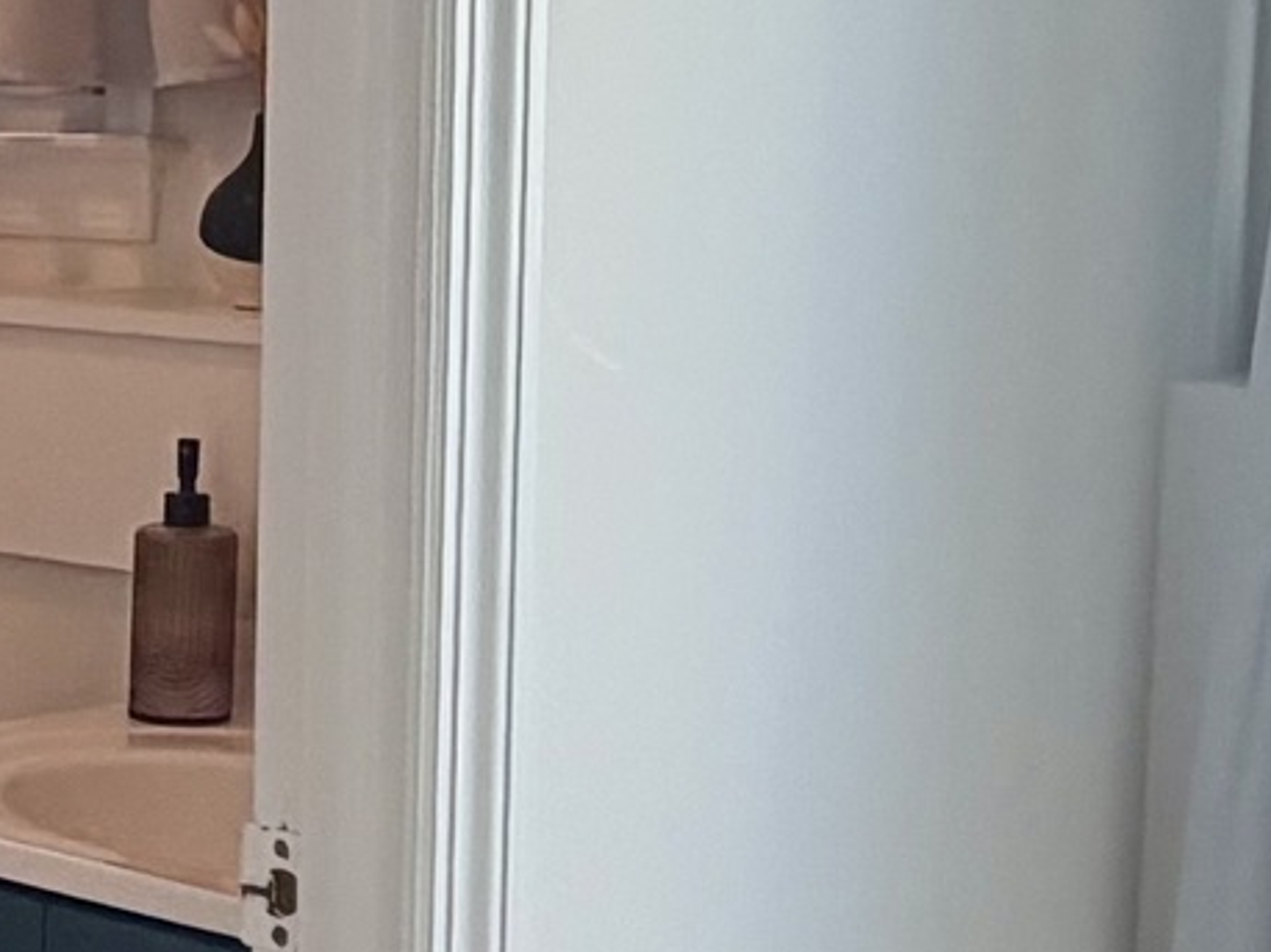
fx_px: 3450
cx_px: 147
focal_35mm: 94
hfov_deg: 20.5
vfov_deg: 15.7
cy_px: 569
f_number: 2.2
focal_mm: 2.22
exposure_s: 1/120
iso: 100
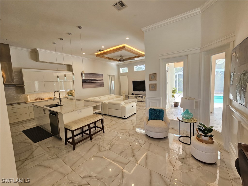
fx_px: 93
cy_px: 93
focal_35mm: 13
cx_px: 124
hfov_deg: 106.2
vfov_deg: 89.9
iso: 80
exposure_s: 1/60
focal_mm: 2.2
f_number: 2.2
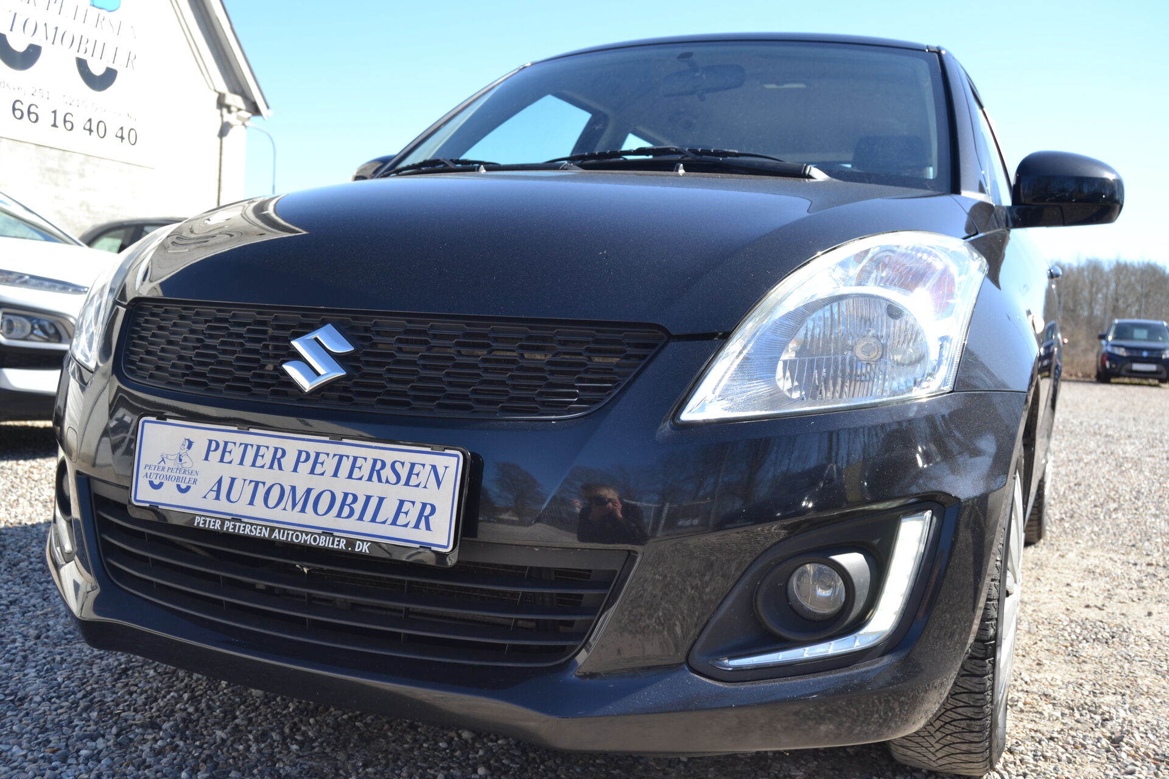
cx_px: 584
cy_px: 390
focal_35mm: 34
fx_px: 1120
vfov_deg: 38.4
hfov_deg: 55.1
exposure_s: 1/160
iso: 100
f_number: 6.3
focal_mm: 23
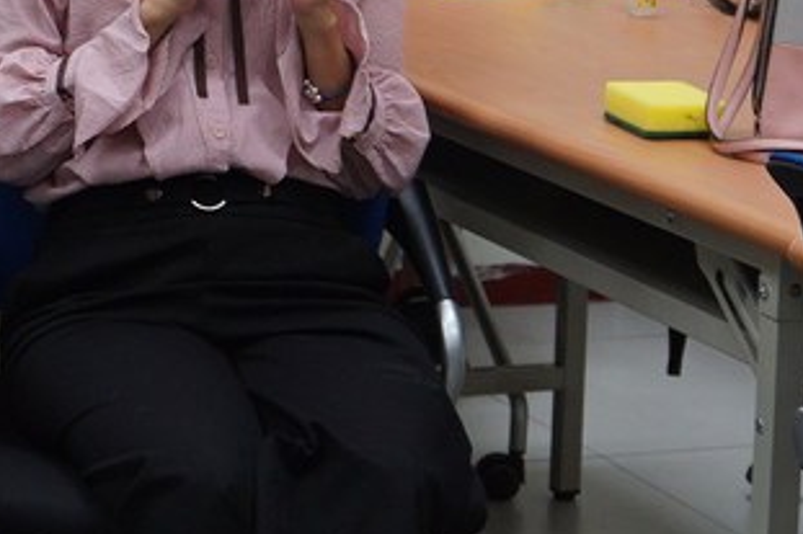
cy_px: -101
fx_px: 3959
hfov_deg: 11.3
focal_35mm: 178
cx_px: -258
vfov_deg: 7.7
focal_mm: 23
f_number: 4.5
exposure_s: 1/60
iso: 250
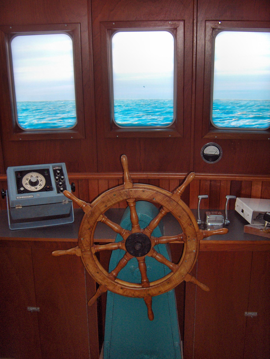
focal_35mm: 39
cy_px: 180
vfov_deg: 47.8
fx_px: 404
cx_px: 135
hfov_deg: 36.9
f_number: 2.8
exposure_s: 1/60
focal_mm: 8
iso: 100
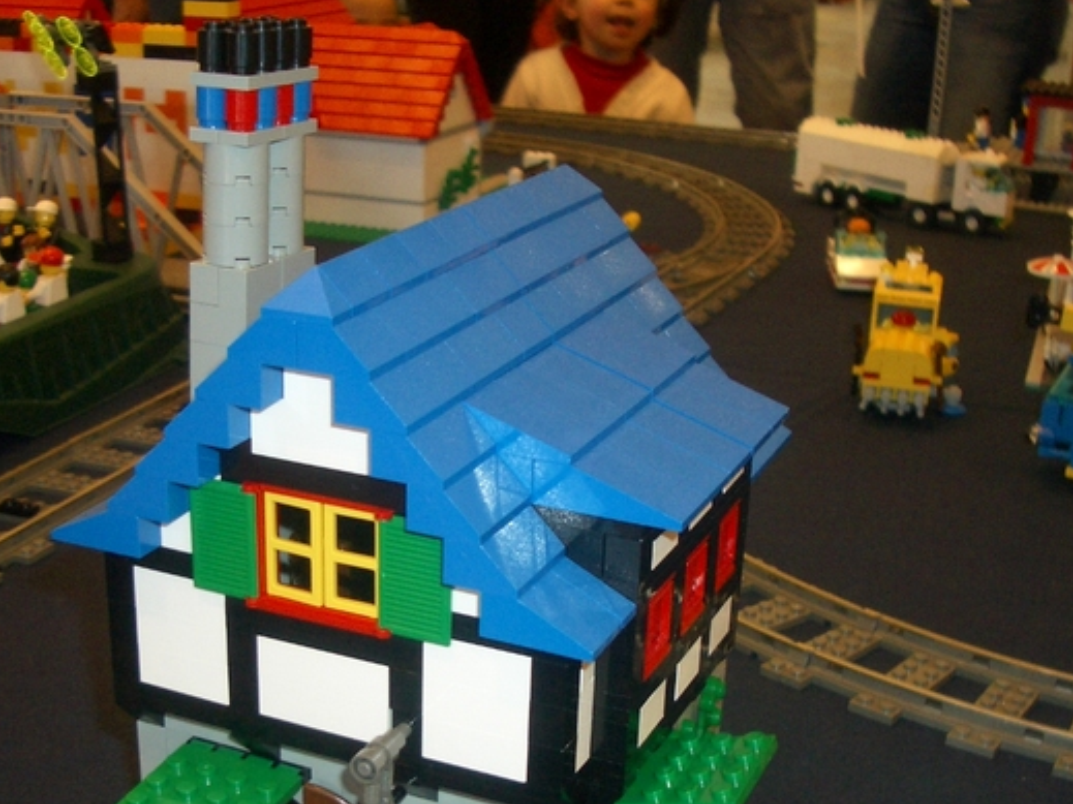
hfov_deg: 35.5
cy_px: 552
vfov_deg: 26.8
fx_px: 1673
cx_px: 496
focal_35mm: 54
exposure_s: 1/60
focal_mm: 5.8
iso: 100
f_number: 2.6
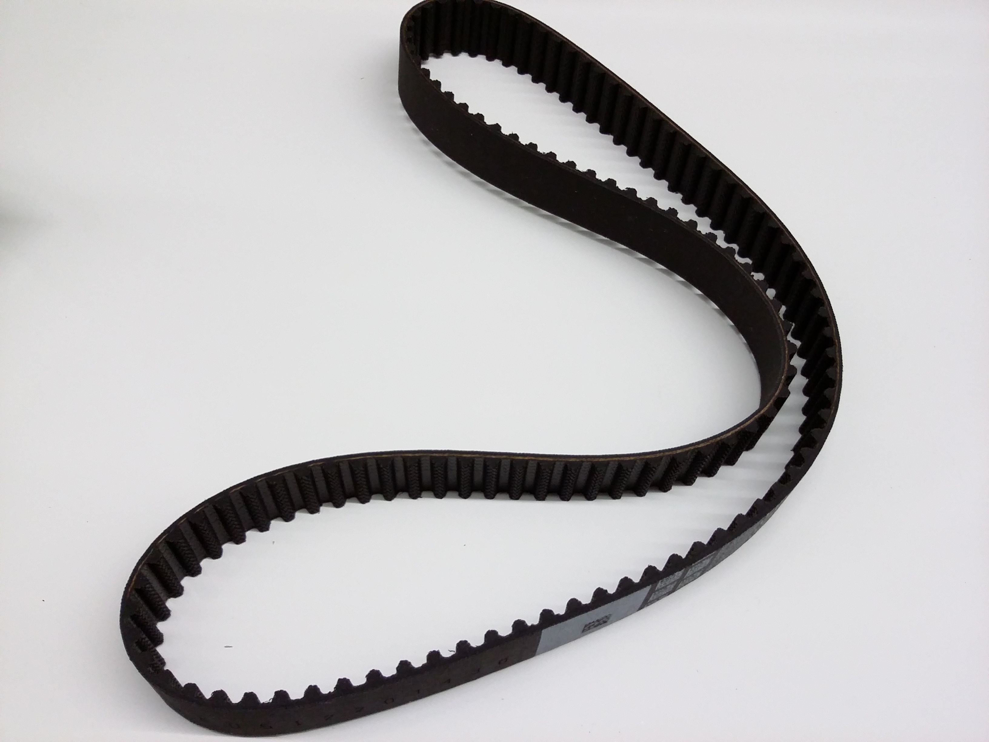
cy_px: 371
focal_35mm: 32
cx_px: 494
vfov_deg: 44.2
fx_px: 914
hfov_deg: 56.8
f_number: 2.4
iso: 160
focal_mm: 3.4
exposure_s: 1/24
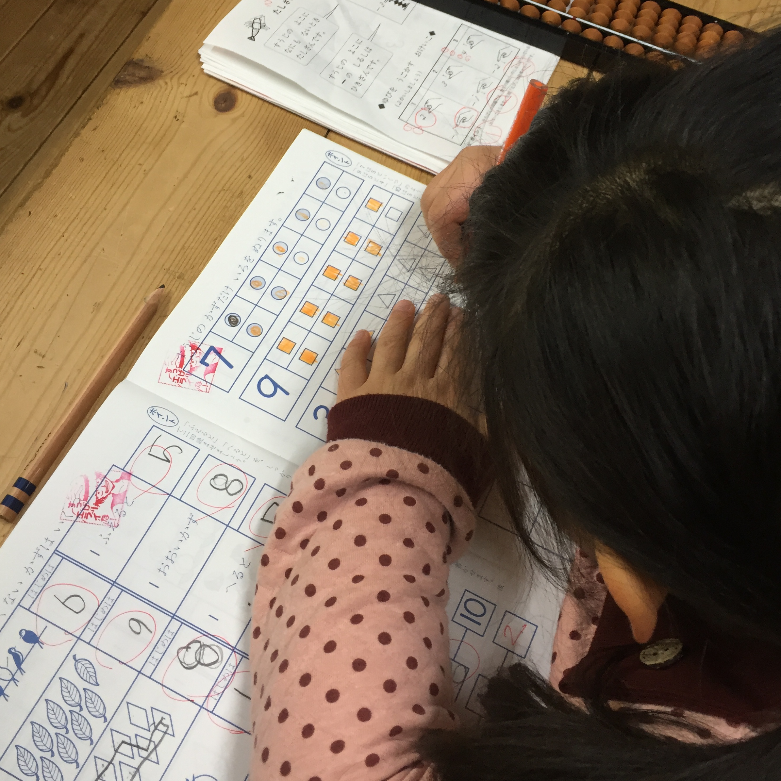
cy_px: 339
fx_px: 893
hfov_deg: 47.2
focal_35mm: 35
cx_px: 390
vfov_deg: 47.1
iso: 64
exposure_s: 1/30
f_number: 2.2
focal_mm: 4.15
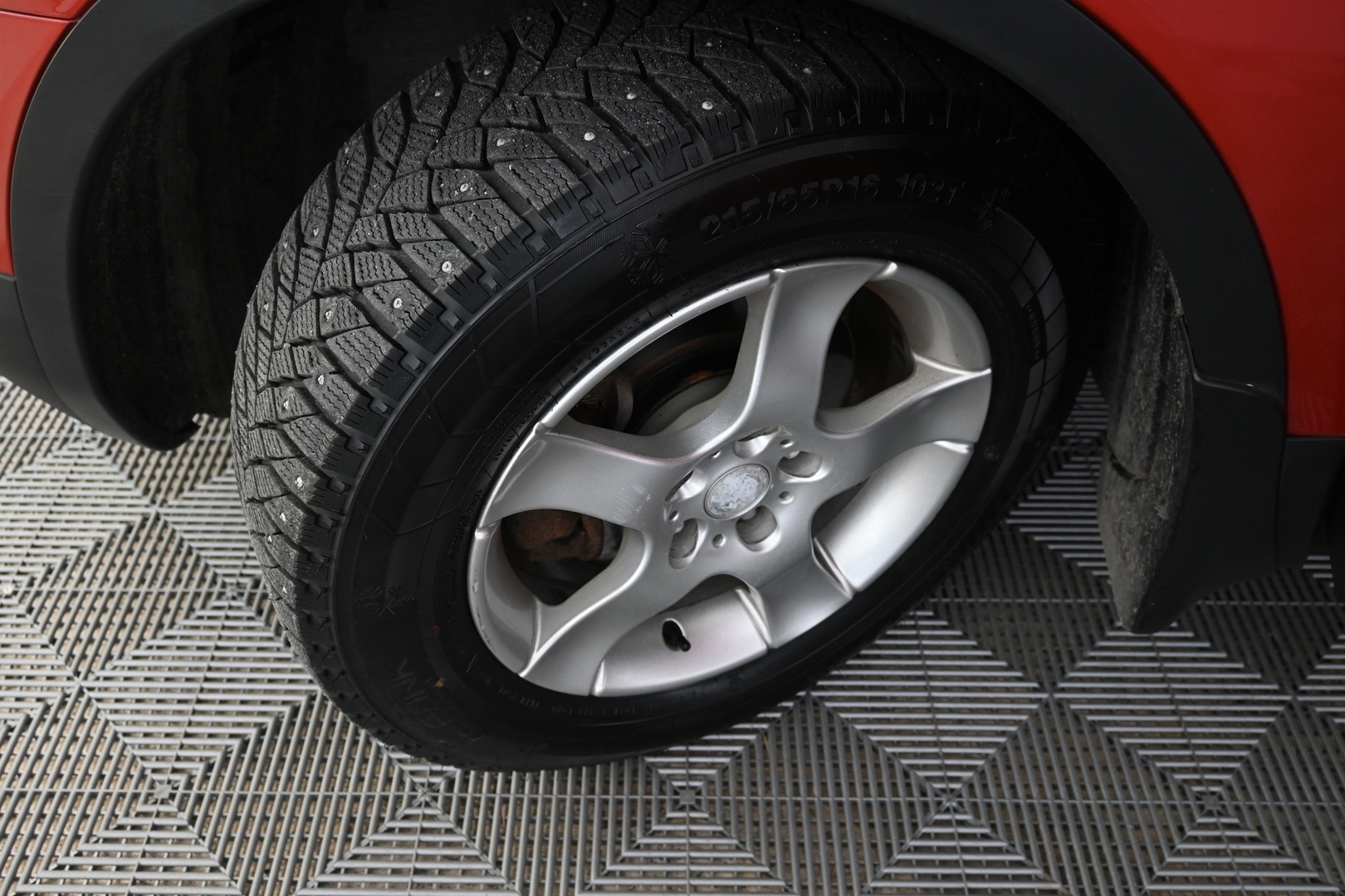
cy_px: 448
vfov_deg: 41.7
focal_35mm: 32
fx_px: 1177
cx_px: 672
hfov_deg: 59.5
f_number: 4
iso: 800
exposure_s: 1/30
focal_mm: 21
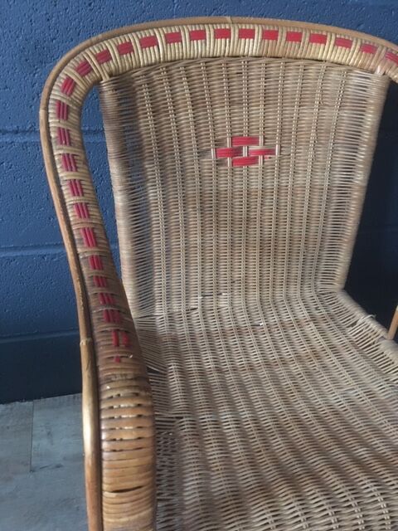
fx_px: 445
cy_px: 266
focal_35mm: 29
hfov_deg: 48.2
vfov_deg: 61.7
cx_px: 199
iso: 500
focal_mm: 4.15
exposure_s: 1/17
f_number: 2.2
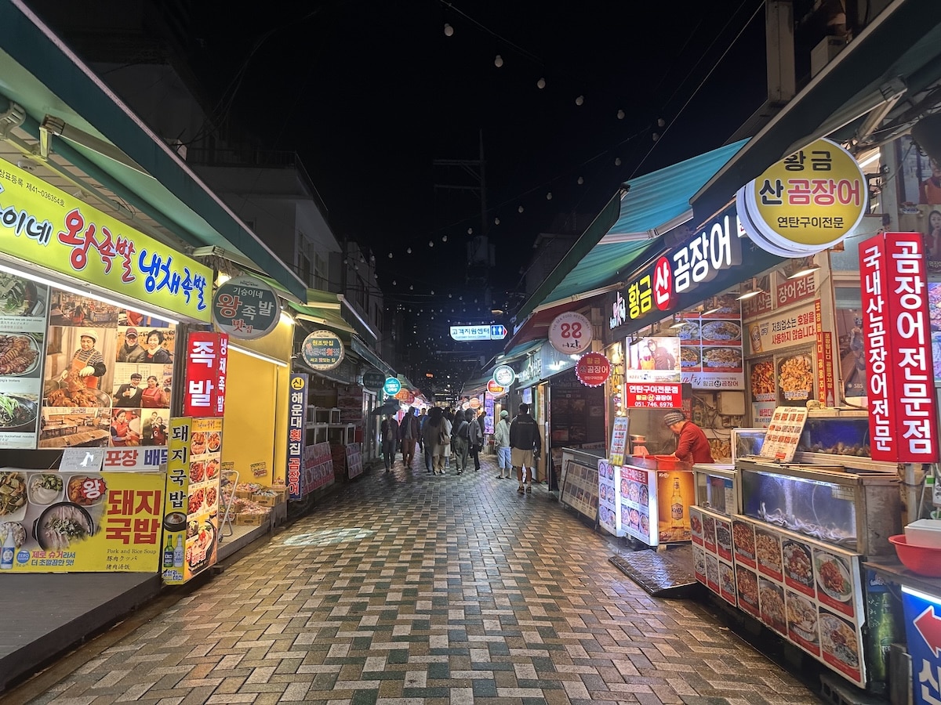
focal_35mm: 24
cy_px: 352
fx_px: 652
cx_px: 470
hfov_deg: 71.6
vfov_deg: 56.8
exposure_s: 1/120
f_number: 1.78
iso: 160
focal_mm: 6.86
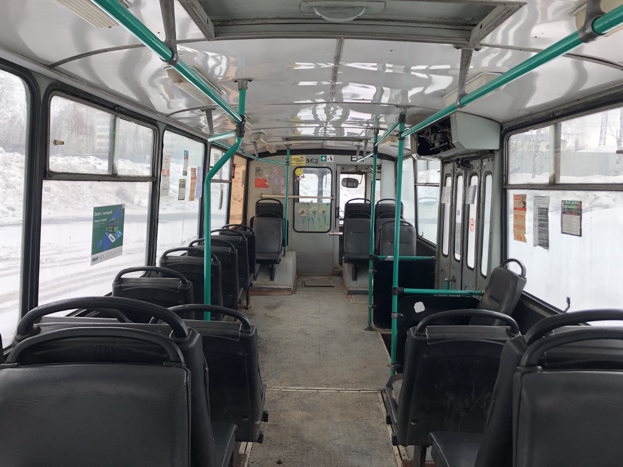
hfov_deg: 63.4
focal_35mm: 28
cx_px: 312
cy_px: 234
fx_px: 504
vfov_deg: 49.7
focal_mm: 3.99
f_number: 1.8
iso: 20
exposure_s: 1/219
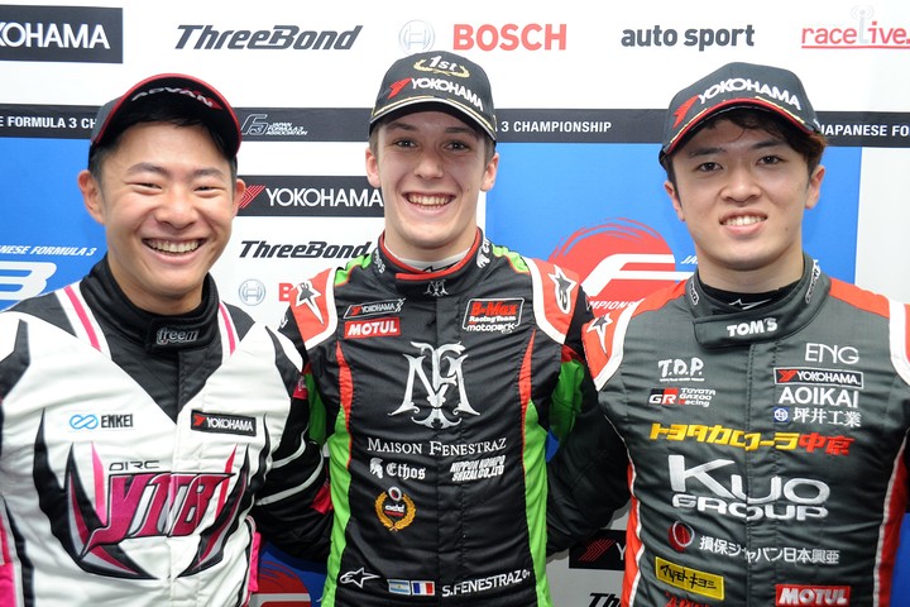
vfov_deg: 31.9
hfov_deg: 46.4
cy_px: 304
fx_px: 1062
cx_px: 455
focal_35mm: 42
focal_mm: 42
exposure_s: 1/60
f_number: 6.7
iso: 800
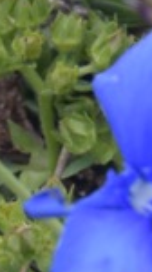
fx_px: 4246
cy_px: -41
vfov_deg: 3.7
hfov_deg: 2.0
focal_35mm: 591
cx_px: 794
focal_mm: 55
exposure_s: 1/125
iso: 400
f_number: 8
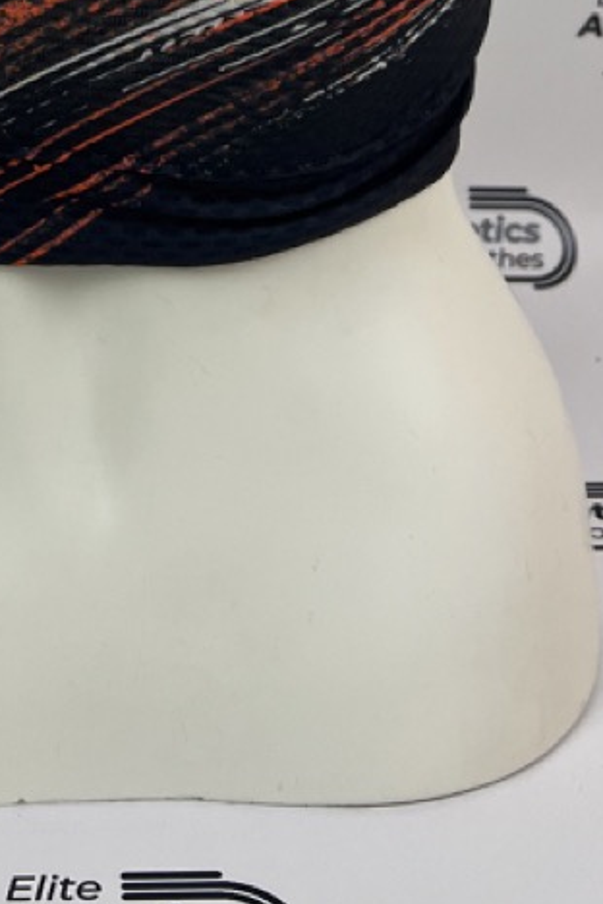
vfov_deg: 23.7
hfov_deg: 18.2
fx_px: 1859
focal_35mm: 74
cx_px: 79
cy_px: -309
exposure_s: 1/121
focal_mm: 5.7
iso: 100
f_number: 1.5
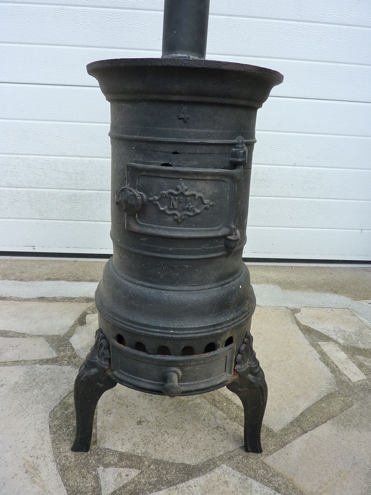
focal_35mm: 25
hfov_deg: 54.9
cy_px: 248
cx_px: 186
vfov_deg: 69.4
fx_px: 357
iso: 125
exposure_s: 1/125
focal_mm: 4.1
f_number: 4
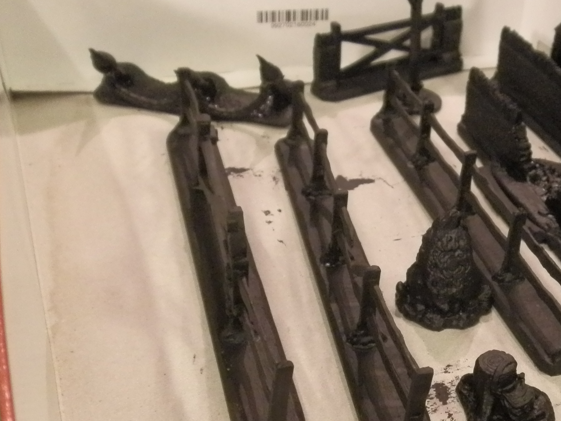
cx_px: 463
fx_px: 827
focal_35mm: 51
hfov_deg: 36.0
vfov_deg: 28.4
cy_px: 277
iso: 400
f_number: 3.1
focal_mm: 5
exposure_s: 1/25
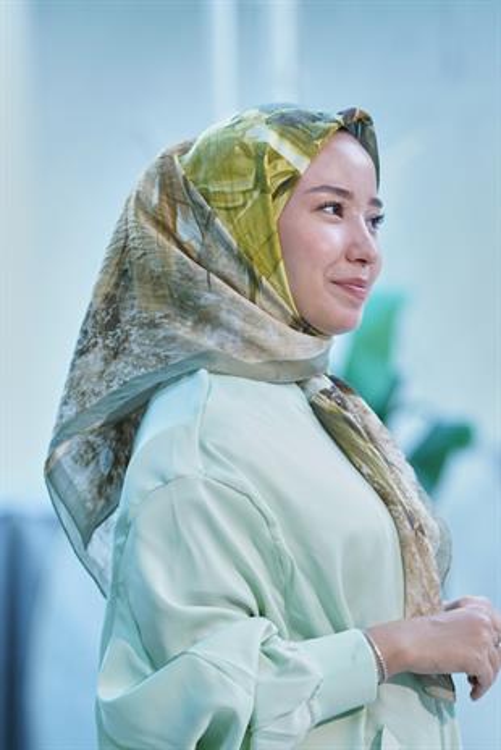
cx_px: 250
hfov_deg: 11.2
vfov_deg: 16.6
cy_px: 375
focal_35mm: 123
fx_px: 2564
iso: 640
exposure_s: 1/200
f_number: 3.5
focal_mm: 123
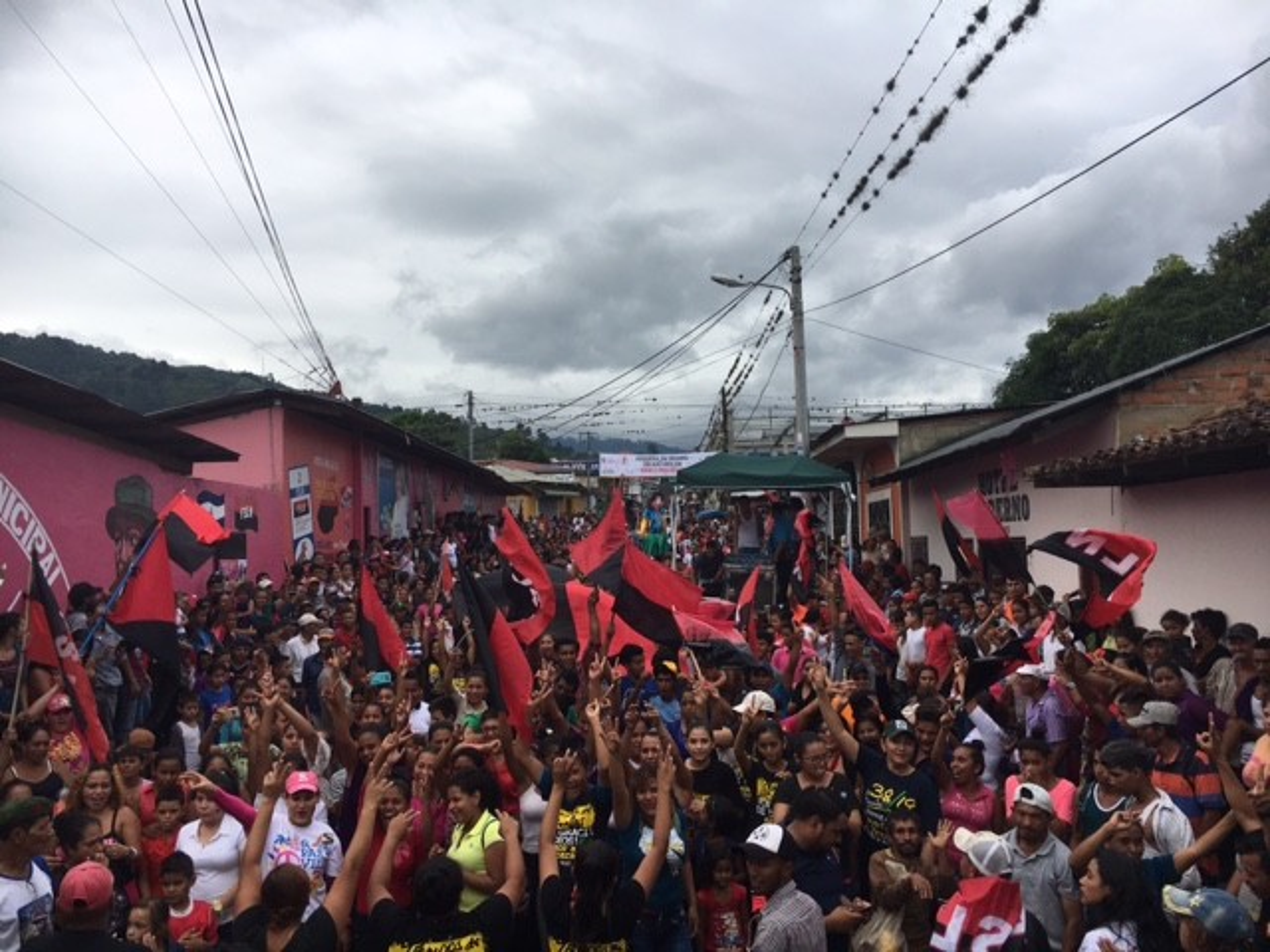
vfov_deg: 48.2
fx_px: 1064
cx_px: 635
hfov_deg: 61.7
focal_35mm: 29
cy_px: 476
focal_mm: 4.15
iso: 25
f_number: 2.2
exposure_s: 1/1012
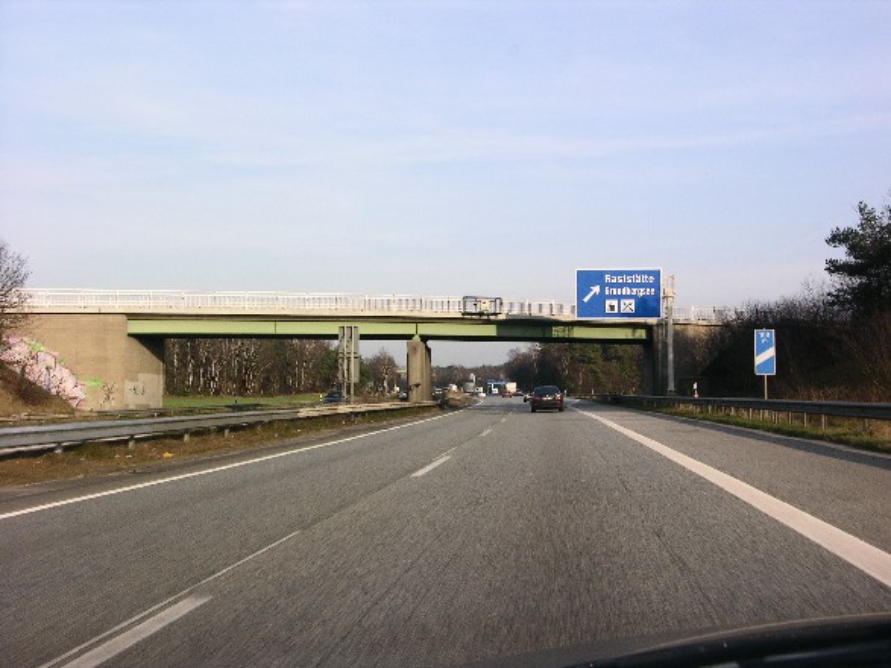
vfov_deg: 27.0
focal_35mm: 54
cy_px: 334
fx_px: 1390
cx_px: 446
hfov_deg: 35.6
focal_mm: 13.7
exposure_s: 1/136
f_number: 6.2
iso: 50
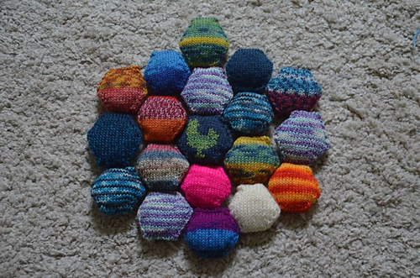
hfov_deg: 32.0
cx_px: 210
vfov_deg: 21.5
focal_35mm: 63
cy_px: 139
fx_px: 733
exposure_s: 1/30
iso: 2500
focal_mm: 42
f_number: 4.5
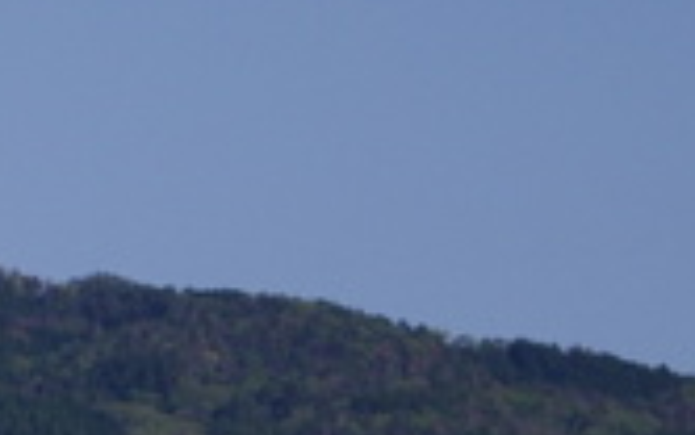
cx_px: -775
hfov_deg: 3.2
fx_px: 12453
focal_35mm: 657
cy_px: 422
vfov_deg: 2.0
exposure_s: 1/1600
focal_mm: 70
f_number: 4
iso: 100
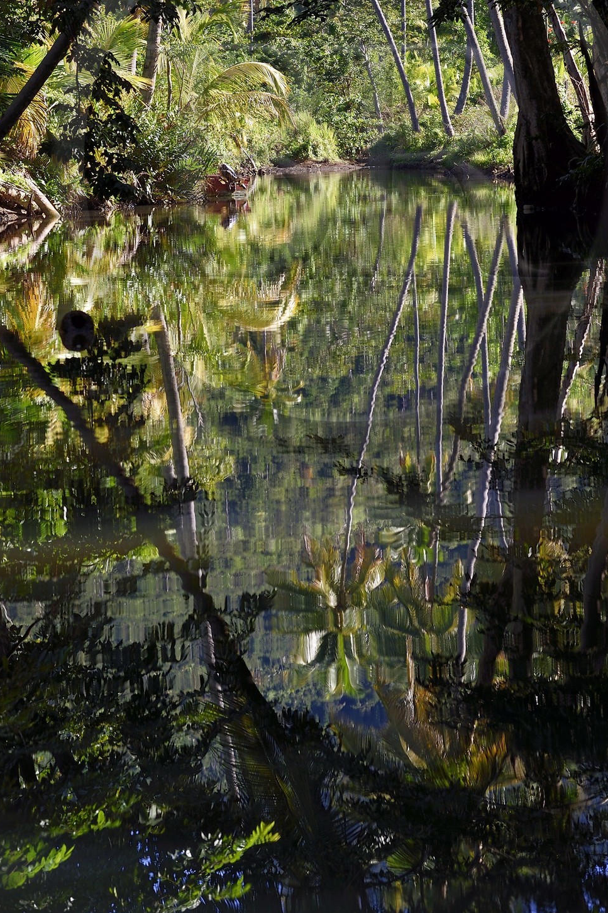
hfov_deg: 7.5
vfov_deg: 11.3
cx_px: 345
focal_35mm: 182
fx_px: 4614
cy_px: 162
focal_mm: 110
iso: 200
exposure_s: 1/250
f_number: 7.1
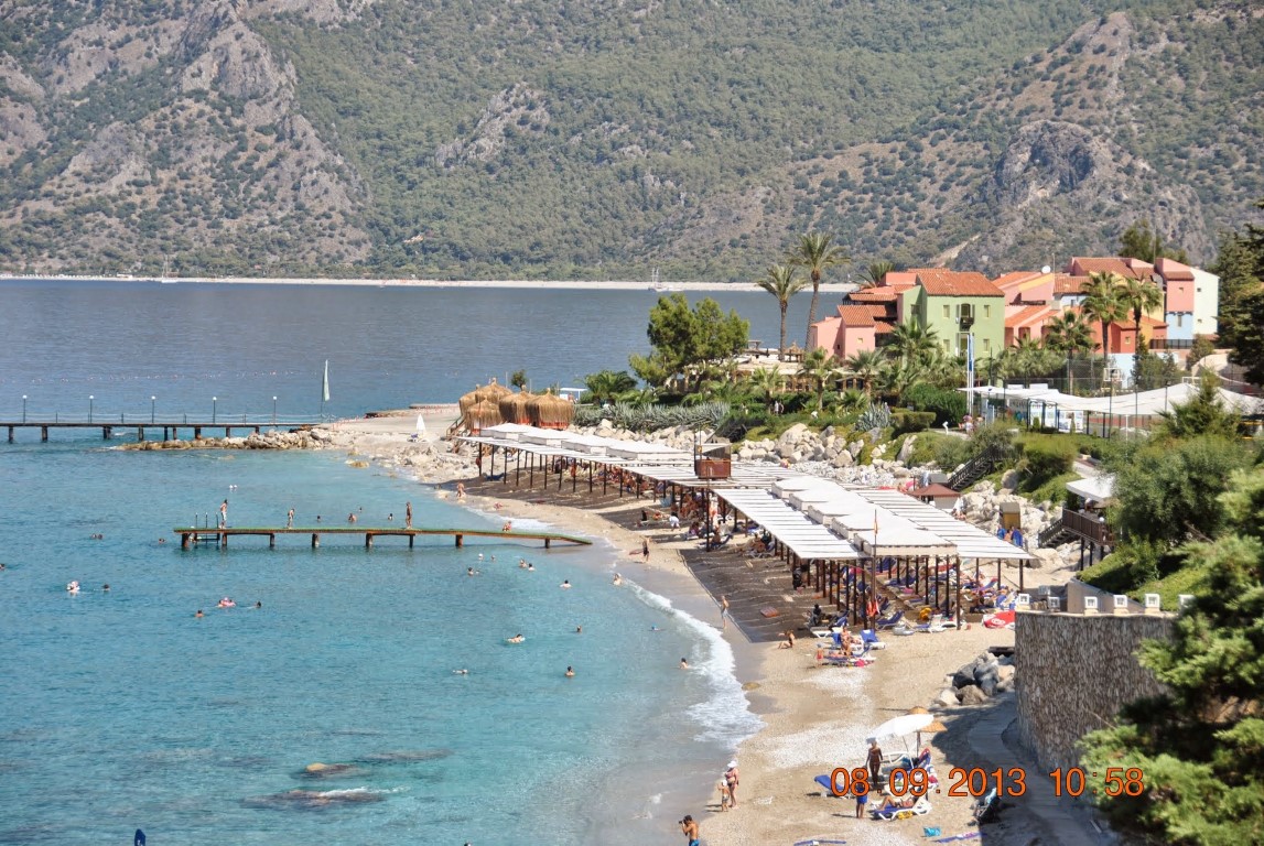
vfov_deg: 11.5
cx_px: 632
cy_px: 423
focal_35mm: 120
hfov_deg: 17.0
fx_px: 4219
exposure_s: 1/500
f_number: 5.6
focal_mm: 80
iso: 100
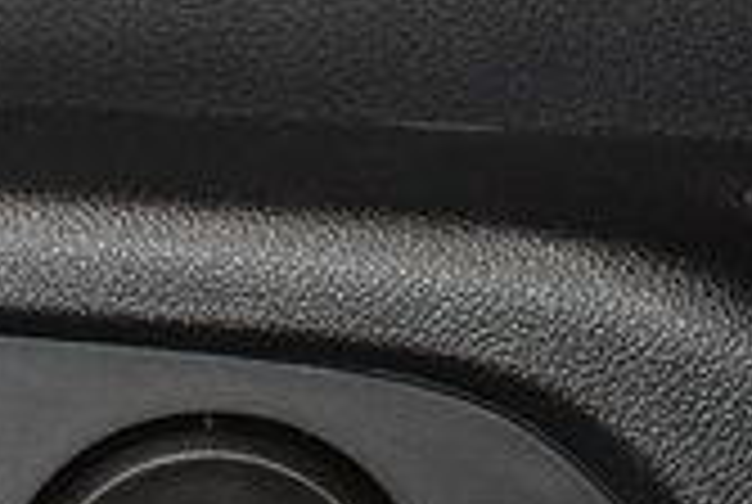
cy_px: 628
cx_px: -396
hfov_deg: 5.1
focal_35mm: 402
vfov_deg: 3.4
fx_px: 8412
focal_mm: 70
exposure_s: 1/80
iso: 2200
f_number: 4.5
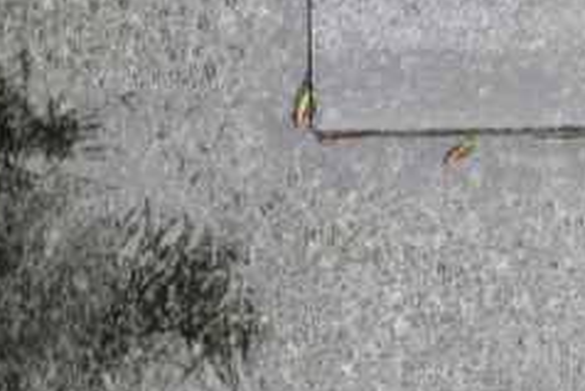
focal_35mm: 176
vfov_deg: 7.7
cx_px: 676
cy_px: -128
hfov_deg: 11.5
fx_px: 2862
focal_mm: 10.3
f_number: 4
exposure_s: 1/30
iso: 100
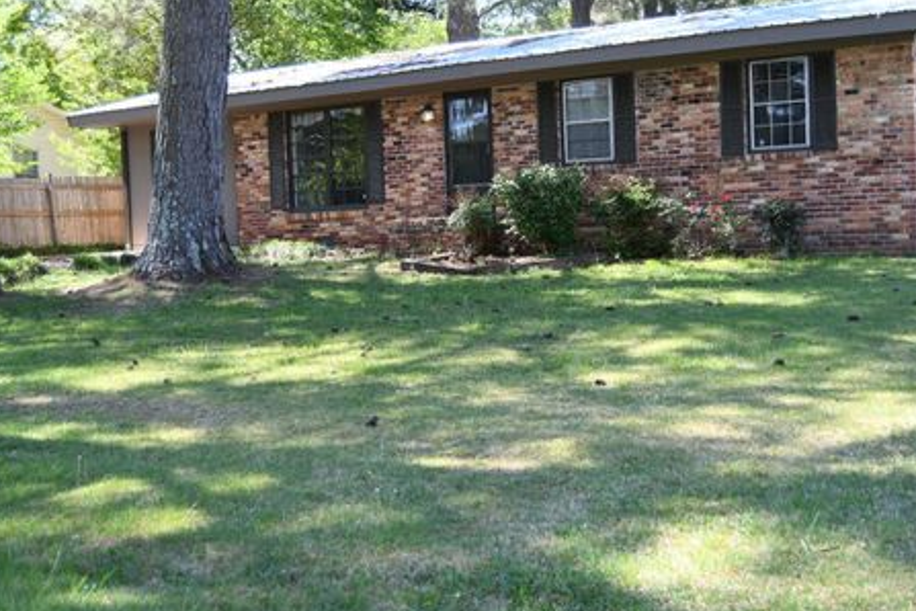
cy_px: 304
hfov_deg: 41.9
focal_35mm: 47
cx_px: 496
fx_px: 1196
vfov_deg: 28.6
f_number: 4
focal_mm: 28
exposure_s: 1/100
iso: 100
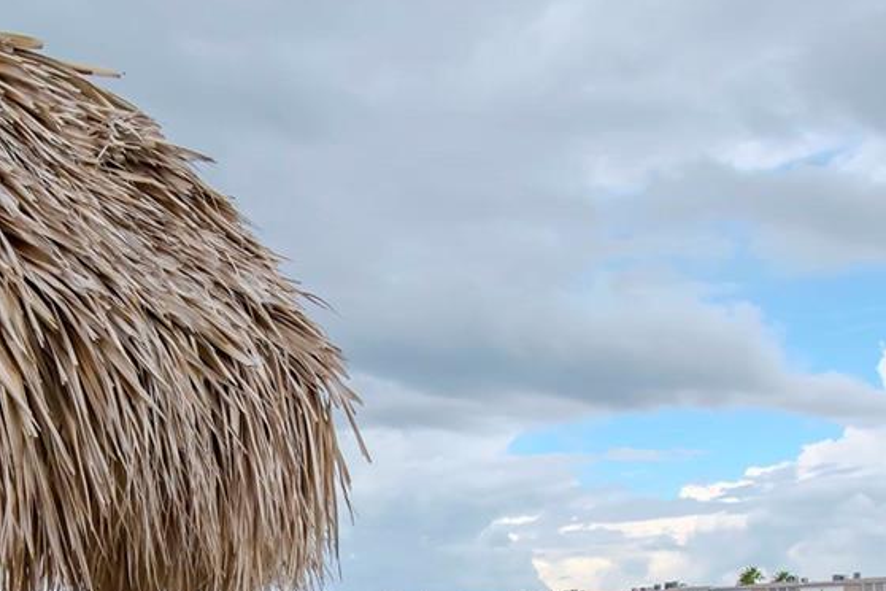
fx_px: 1058
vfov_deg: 28.6
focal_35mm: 43
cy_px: 635
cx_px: 303
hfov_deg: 44.8
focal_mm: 10
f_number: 6.3
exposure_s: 1/2000
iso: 800
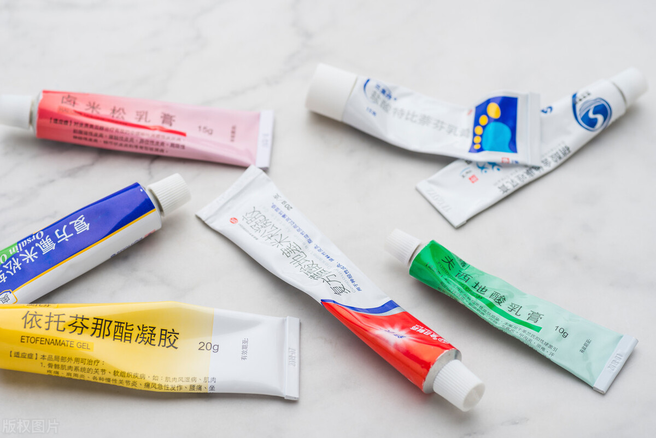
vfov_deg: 15.2
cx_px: 328
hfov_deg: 22.6
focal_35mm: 90
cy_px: 219
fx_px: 1641
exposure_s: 1/125
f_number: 9
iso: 100
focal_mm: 90
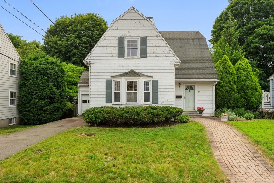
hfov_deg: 71.4
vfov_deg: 51.3
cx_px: 148
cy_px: 99
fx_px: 190
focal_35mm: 25
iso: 250
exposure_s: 1/125
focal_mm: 22
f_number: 11
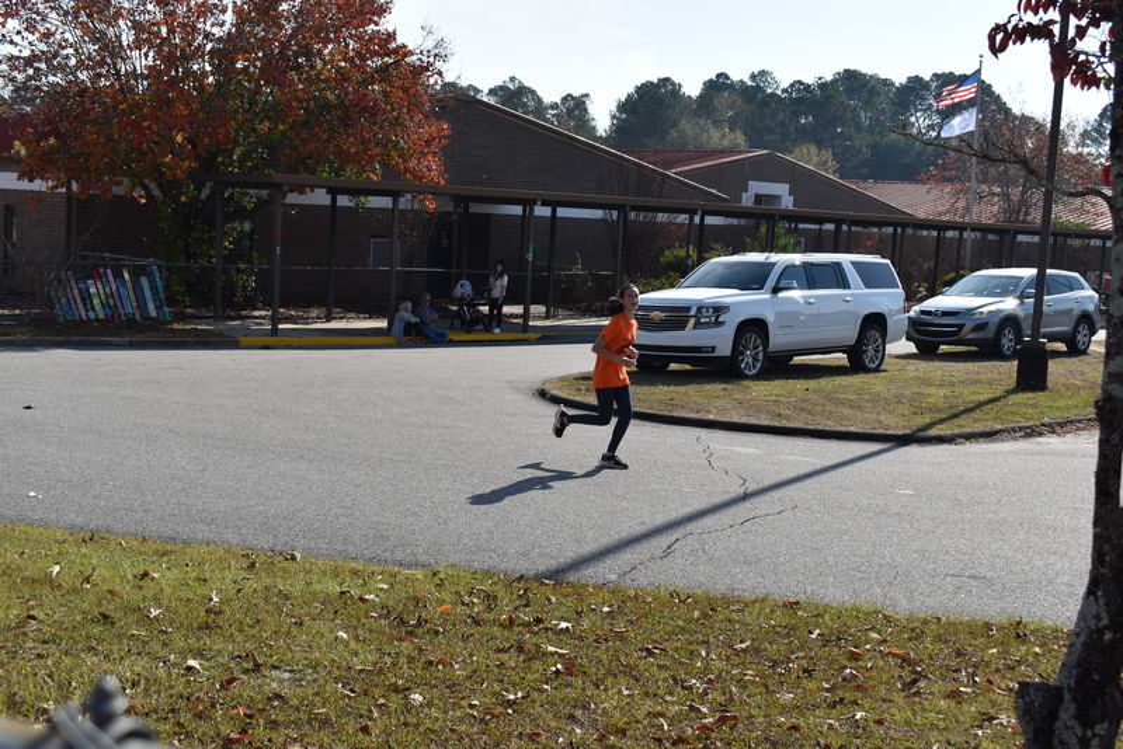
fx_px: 1357
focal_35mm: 44
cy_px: 374
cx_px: 562
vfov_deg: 30.9
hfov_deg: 44.9
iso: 100
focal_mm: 29
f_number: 7.1
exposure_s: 1/400
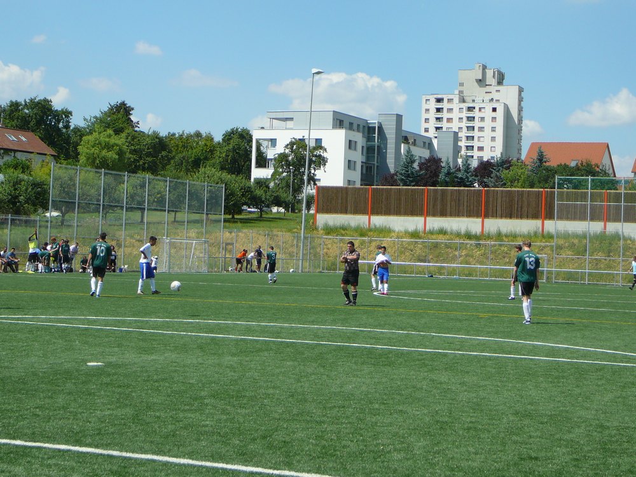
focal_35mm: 71
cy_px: 238
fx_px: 1304
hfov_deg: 27.4
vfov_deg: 20.7
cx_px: 318
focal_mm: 10.5
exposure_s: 1/1000
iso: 80
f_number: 3.7
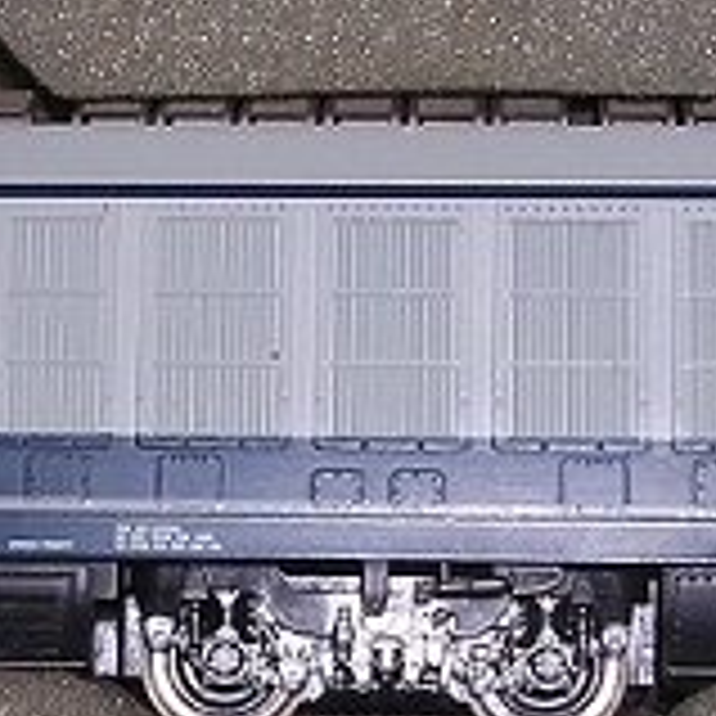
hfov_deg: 12.6
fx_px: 3253
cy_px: 495
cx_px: 351
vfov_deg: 12.5
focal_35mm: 139
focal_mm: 5.8
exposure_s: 1/60.1
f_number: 5.6
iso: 100
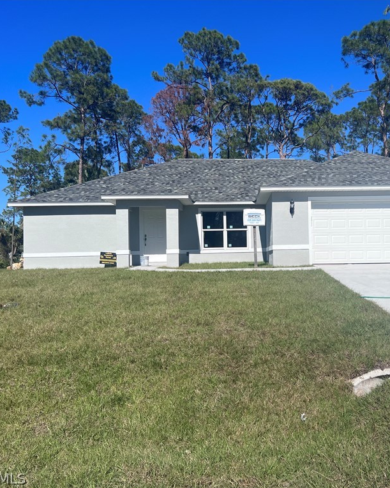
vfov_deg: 52.9
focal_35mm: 34
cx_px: 273
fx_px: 491
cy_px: 244
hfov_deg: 42.5
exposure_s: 1/8000
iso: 50
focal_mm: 5.7
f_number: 1.5
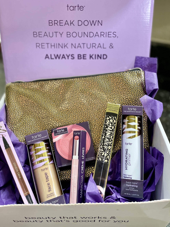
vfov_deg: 61.7
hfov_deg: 48.2
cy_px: 110
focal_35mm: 29
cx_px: 85
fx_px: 190
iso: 250
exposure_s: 1/60
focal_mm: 4.2
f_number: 1.6
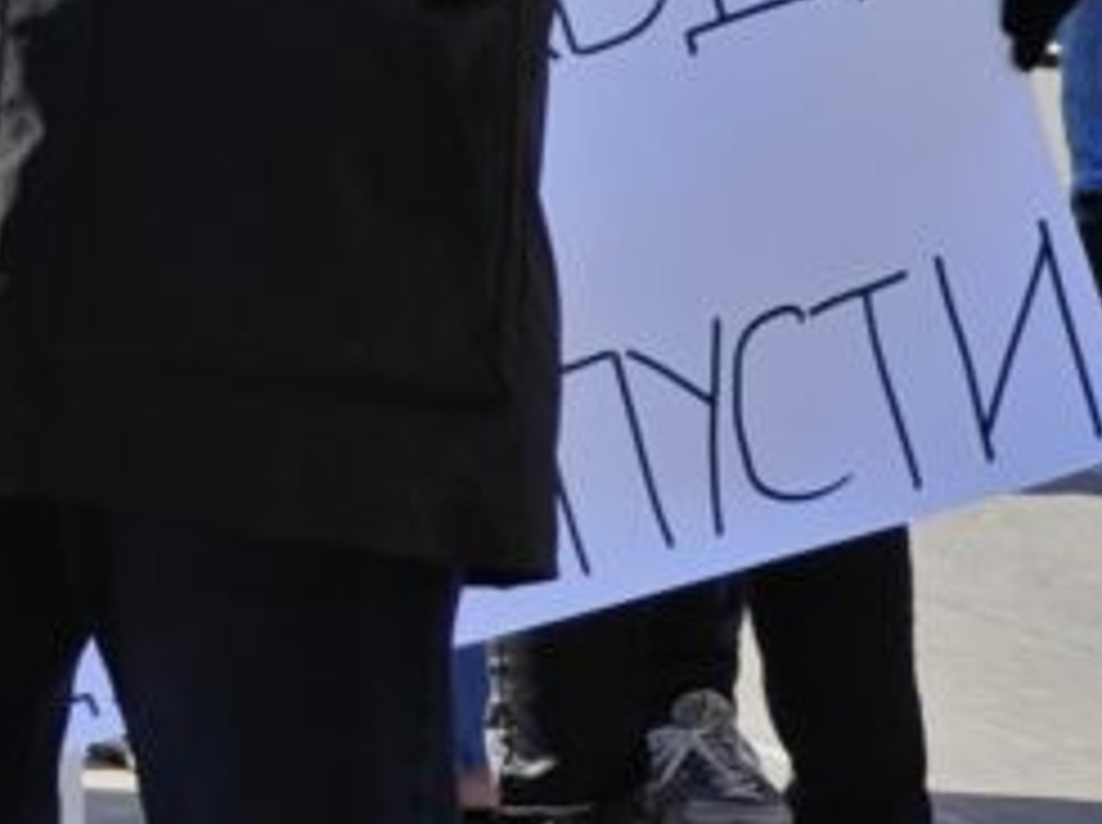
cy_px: -27
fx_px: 14972
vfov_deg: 3.1
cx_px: -1174
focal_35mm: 471
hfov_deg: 4.2
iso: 50
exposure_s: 1/3065
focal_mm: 12.28
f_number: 1.8
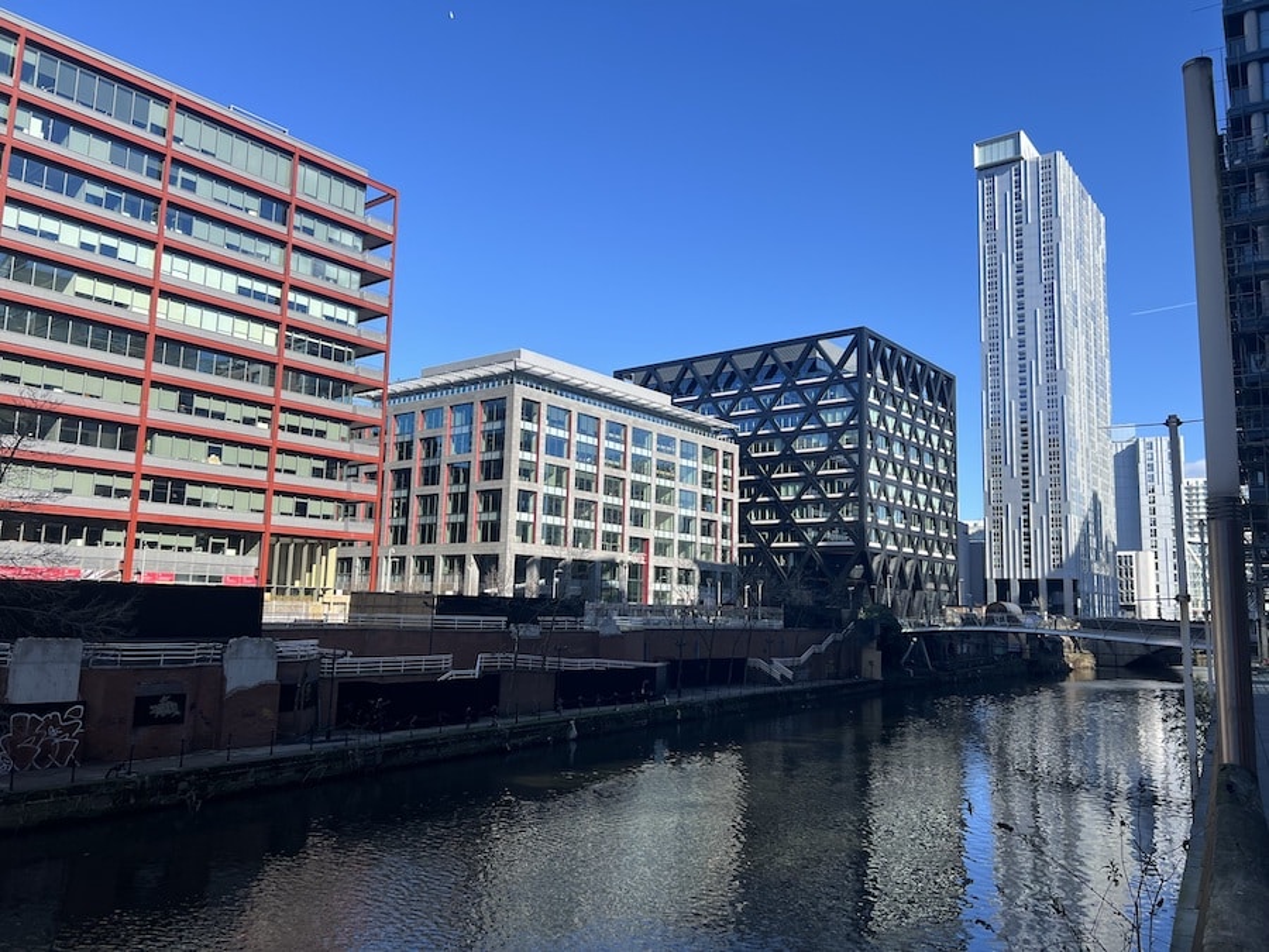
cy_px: 476
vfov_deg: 53.1
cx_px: 634
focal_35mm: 26
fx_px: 953
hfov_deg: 67.3
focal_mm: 5.7
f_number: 1.5
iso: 50
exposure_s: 1/2252
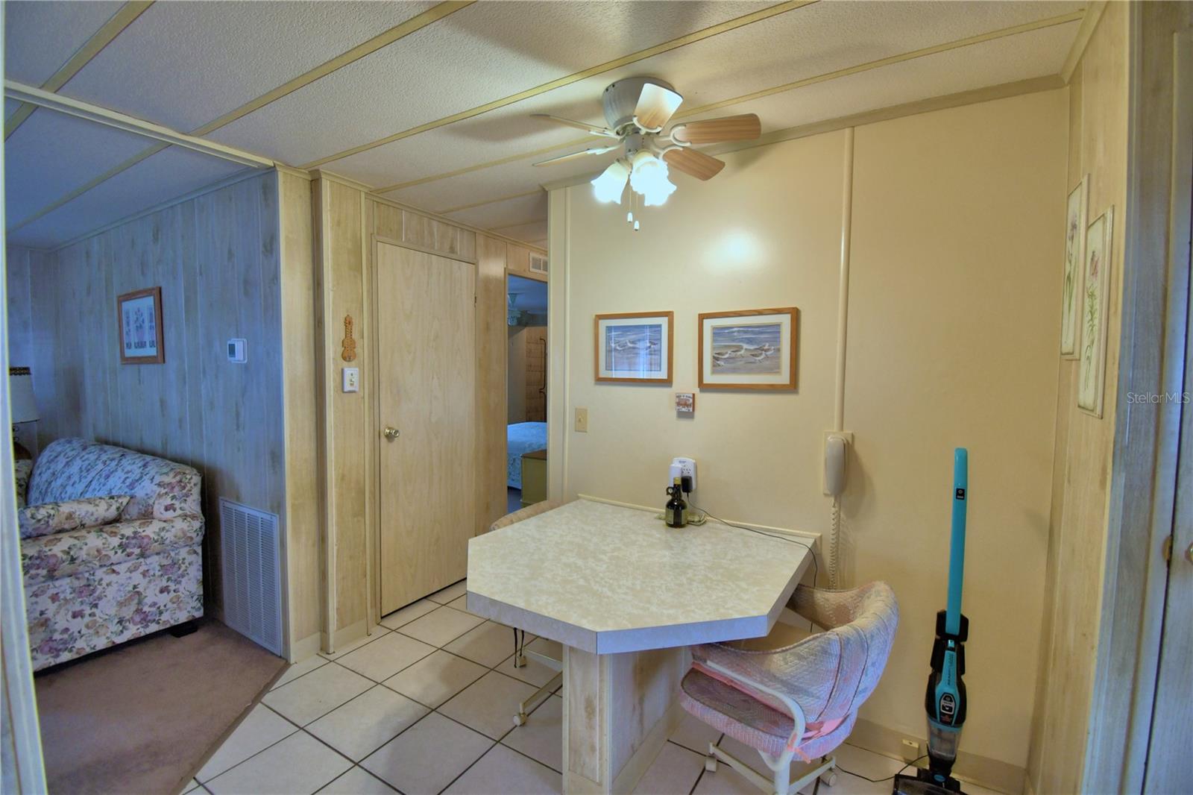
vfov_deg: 77.3
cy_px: 398
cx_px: 596
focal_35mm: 15
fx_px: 497
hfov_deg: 100.4
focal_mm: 10
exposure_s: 1/125
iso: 320
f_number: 4.5
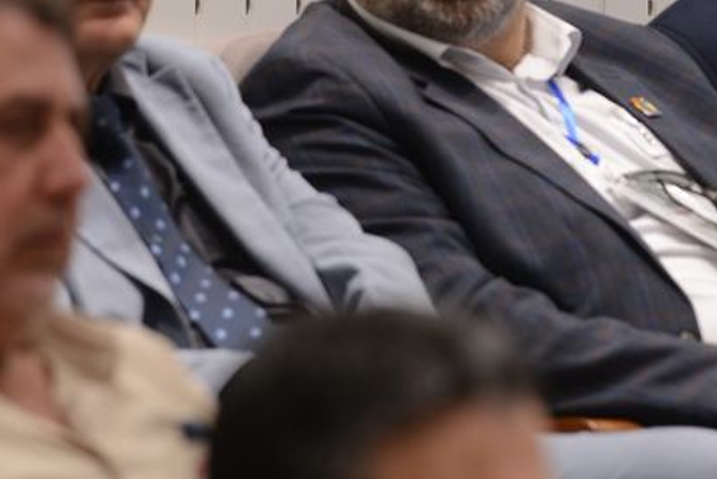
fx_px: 11819
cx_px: 519
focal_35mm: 593
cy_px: 27
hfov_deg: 3.5
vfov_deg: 2.3
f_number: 4
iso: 800
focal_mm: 200
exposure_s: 1/125
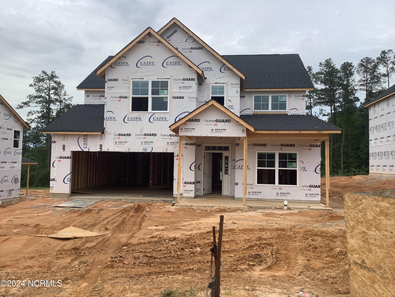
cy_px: 148
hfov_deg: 58.4
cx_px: 198
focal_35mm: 31
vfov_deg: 45.4
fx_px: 354
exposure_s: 1/1164
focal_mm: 3.3
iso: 25
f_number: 2.4
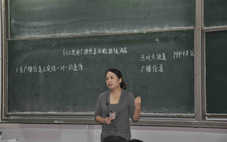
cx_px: 113
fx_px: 807
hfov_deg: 16.0
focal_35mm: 131
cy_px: 71
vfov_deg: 10.0
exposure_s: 1/60
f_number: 5.6
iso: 800
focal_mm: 85
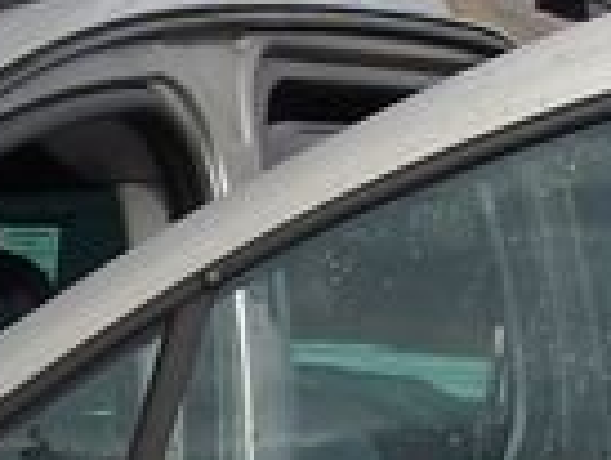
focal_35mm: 202
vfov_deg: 7.0
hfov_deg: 8.9
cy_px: 1094
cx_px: -852
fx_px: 3569
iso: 100
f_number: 3
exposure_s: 1/581
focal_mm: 4.9
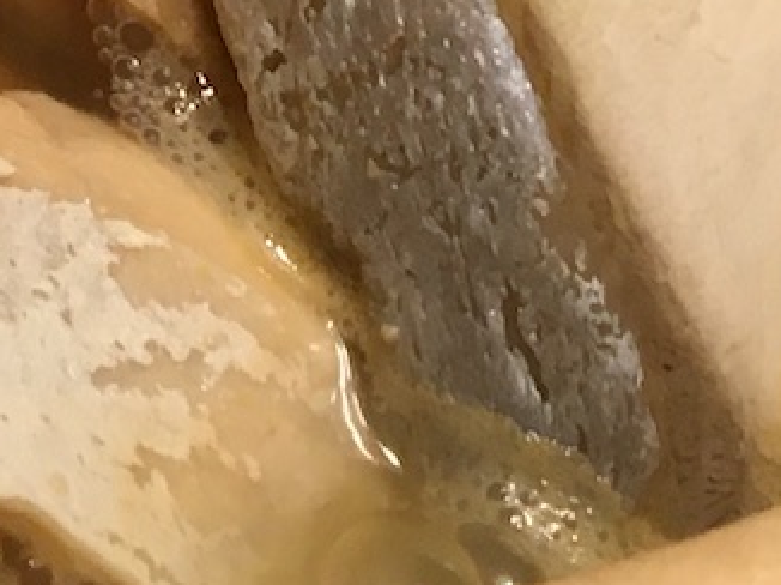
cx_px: -597
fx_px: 4013
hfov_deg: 10.5
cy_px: -700
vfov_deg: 7.9
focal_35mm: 178
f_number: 2.2
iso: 32
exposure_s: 1/30
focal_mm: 4.15
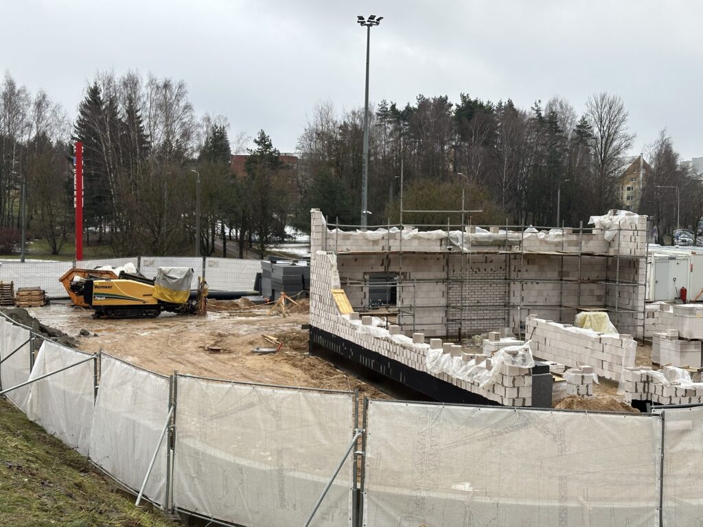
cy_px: 264
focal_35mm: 48
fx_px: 975
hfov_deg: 39.7
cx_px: 352
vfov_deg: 30.3
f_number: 1.78
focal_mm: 6.86
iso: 64
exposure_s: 1/202
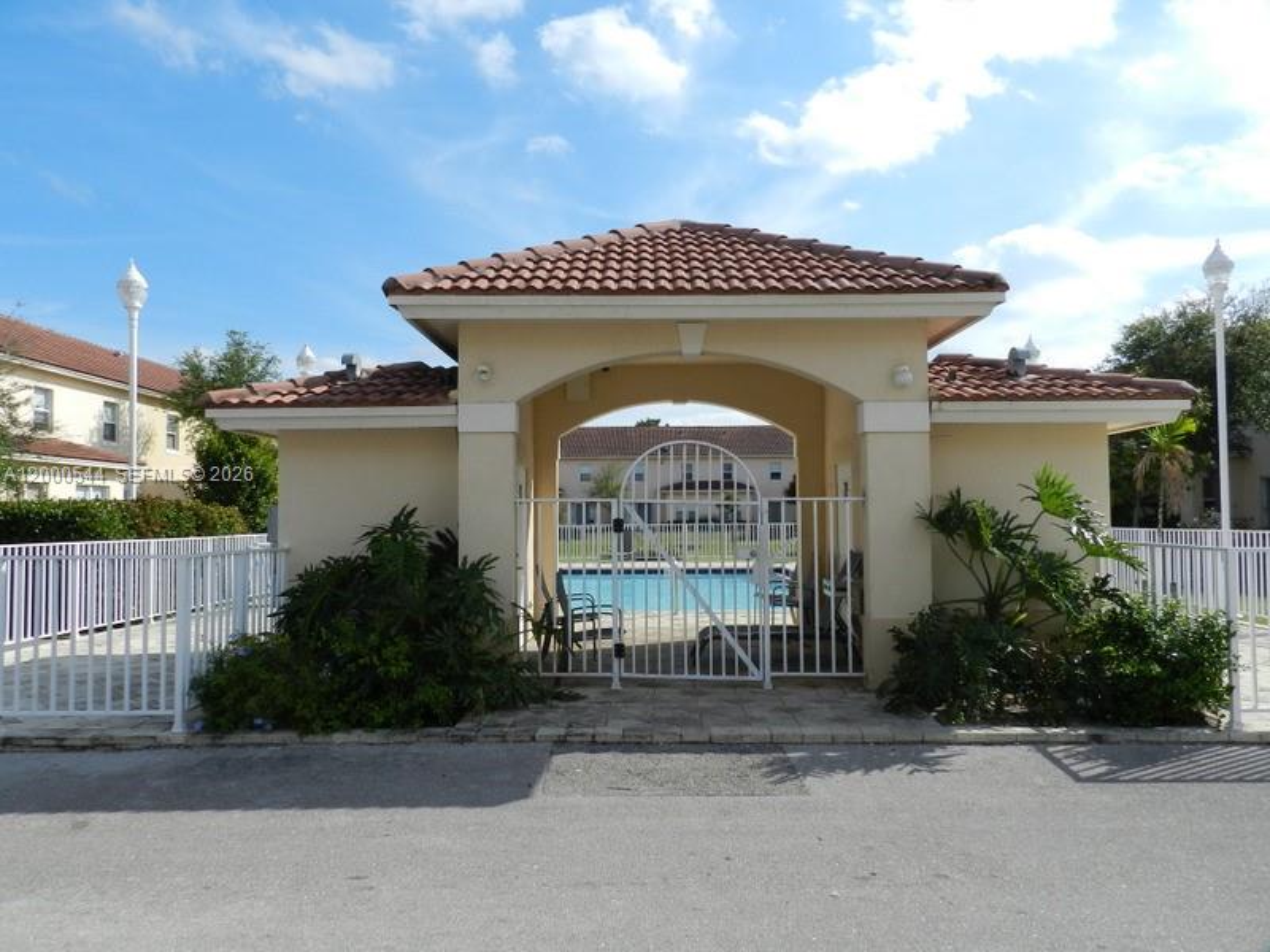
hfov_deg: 69.4
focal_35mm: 25
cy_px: 476
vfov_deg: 54.9
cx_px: 635
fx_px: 917
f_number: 3.5
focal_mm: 4.5
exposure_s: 1/1500
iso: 160
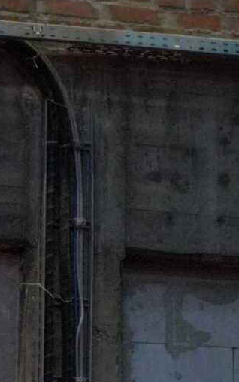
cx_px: 193
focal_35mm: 385
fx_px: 4008
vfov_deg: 5.4
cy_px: 616
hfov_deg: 3.4
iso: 1600
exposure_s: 1/100
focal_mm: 50
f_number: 5.6
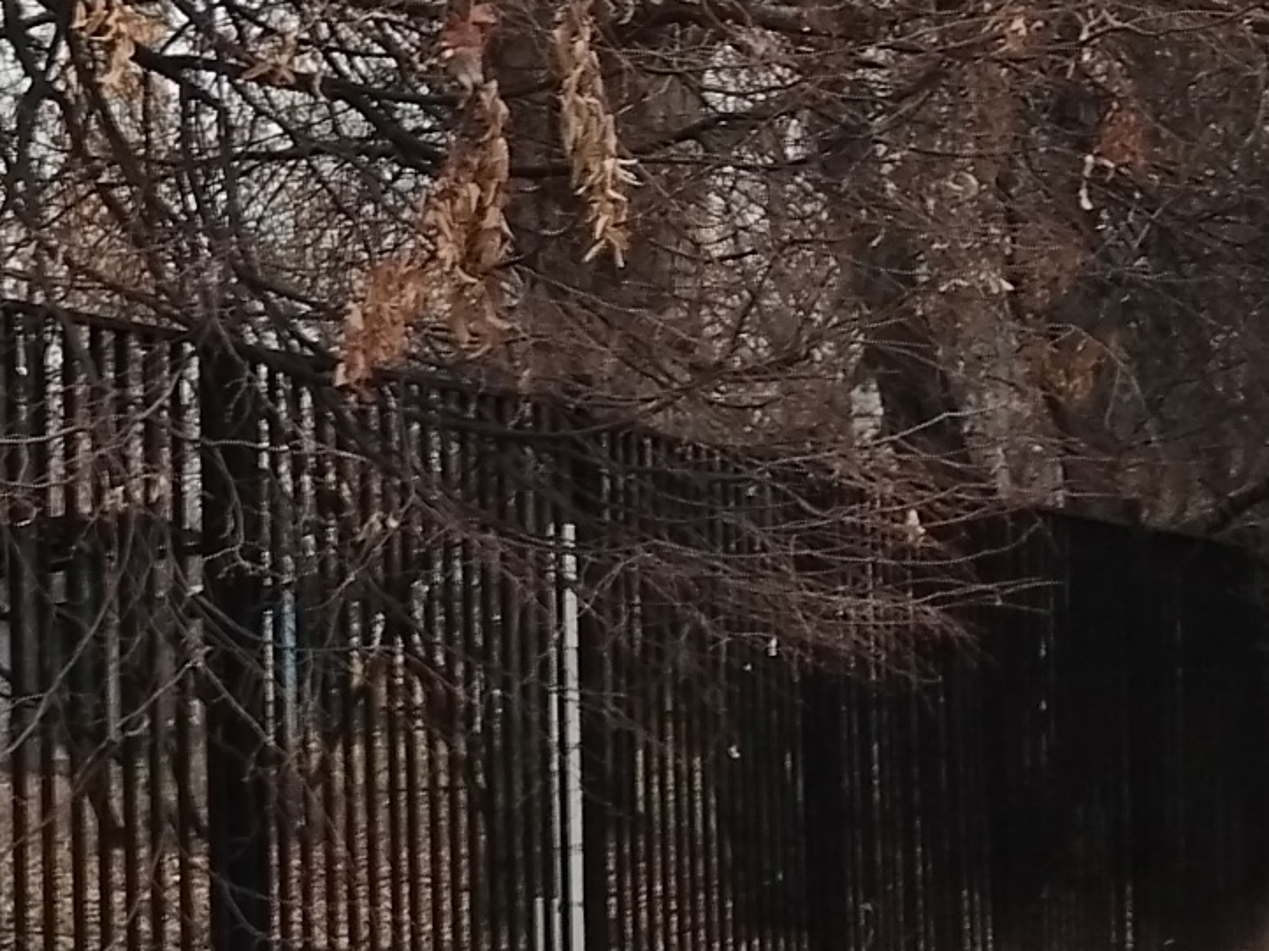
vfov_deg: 11.1
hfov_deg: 14.2
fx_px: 4874
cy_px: 211
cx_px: -425
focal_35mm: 133
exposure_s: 1/100
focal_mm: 5.25
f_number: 1.75
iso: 213
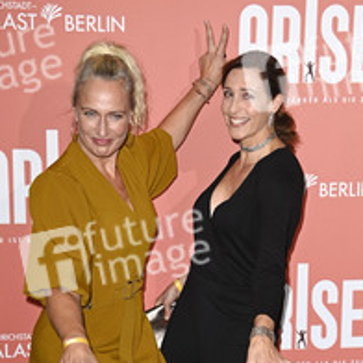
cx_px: 169
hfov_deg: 17.9
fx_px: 1151
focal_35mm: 97
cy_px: 346
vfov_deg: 17.6
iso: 640
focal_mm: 56
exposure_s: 1/250
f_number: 5.6
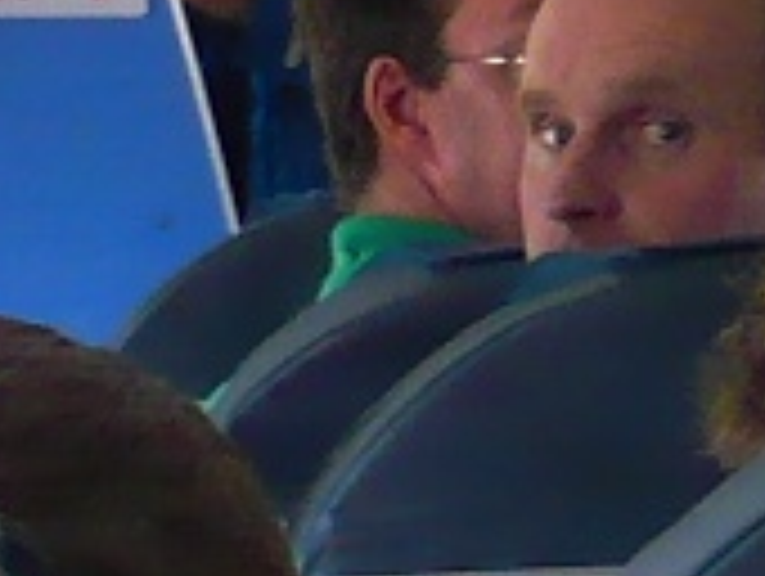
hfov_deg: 7.1
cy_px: -369
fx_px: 5820
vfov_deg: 5.6
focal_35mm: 263
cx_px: 1858
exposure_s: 1/30
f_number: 2.8
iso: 200
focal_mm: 5.8
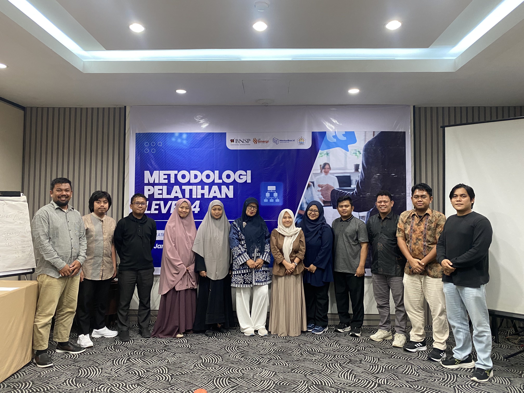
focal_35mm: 26
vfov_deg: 53.1
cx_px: 262
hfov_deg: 67.3
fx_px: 394
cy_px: 196
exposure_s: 1/50
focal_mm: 4.25
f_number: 1.8
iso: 250
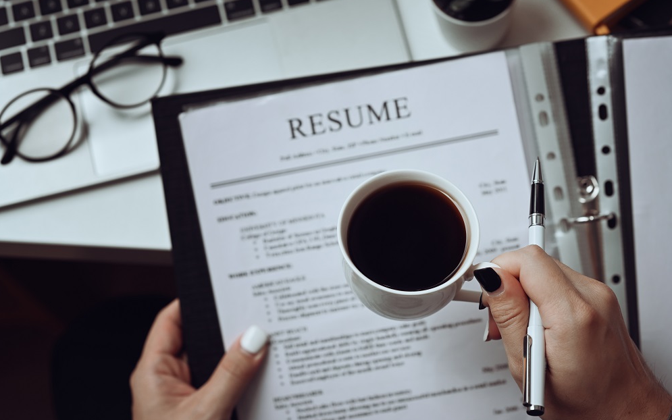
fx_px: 1593
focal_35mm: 87
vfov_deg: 15.0
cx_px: 335
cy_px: 219
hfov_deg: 23.8
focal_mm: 85
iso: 200
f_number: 4
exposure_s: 1/250
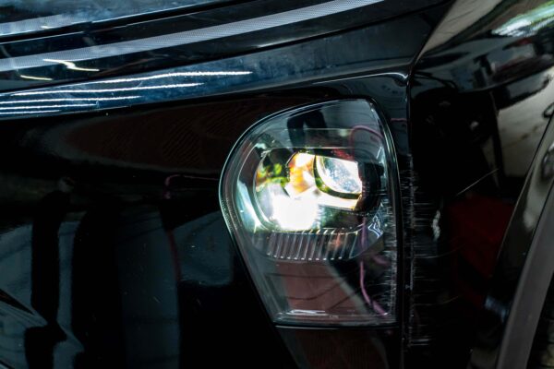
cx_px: 277
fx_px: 1800
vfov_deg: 11.7
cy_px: 184
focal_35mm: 117
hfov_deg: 17.5
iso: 2000
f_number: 4
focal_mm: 78
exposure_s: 1/100
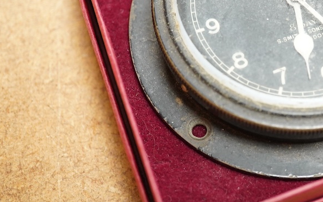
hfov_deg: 23.1
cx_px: 276
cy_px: 7
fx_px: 774
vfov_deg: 14.6
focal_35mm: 88
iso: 2500
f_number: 6.3
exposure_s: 1/100
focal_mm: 30
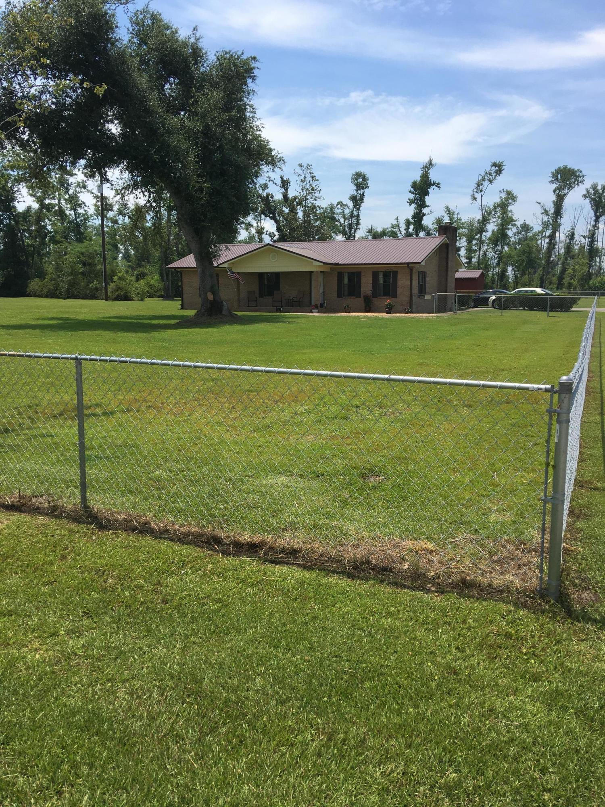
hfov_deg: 48.2
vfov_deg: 61.7
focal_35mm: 29
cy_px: 404
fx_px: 676
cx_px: 302
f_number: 2.2
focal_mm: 4.15
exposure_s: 1/2079
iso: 25
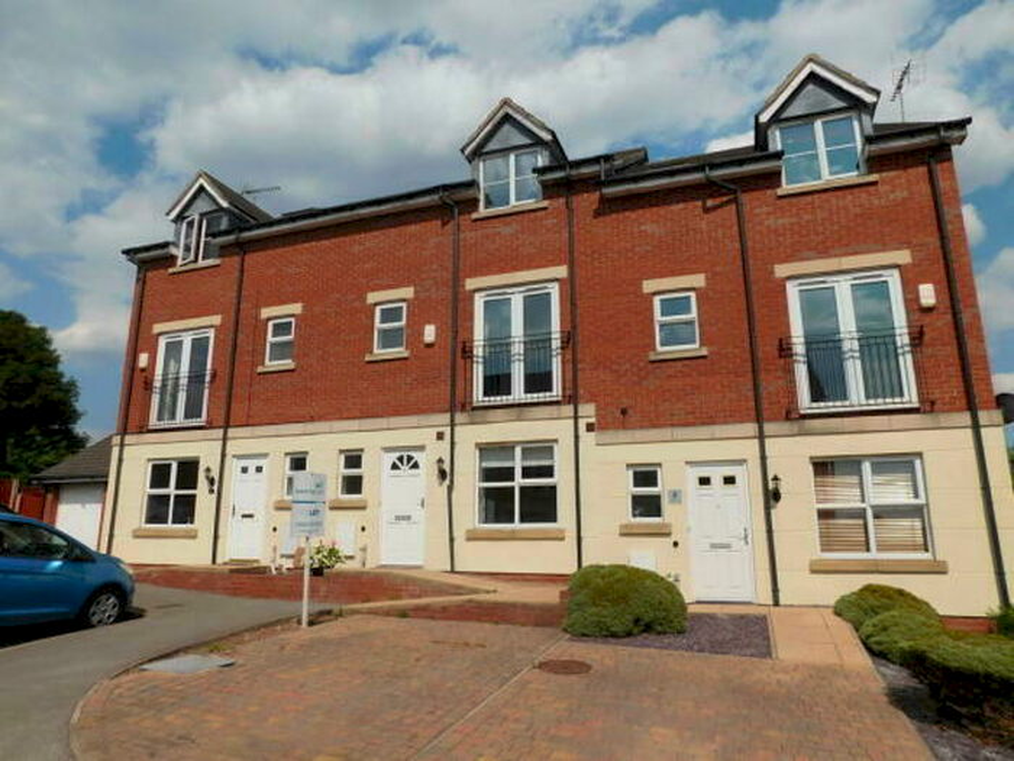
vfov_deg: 58.9
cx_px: 507
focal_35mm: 23
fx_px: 674
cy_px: 380
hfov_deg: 73.9
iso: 125
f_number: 6
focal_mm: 4
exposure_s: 1/1000
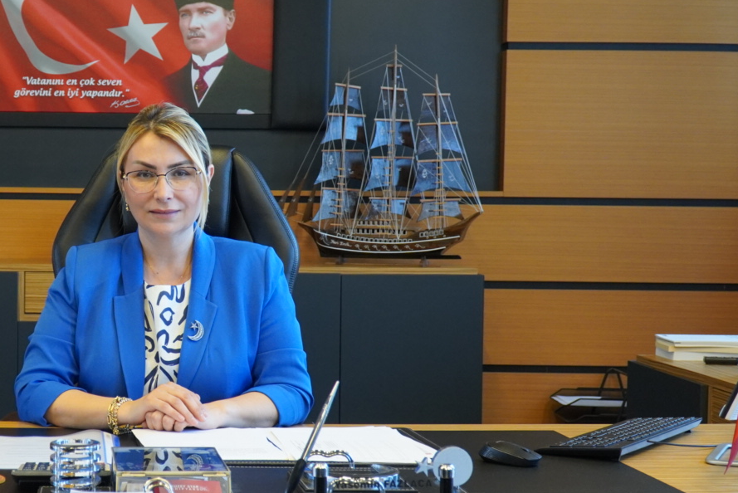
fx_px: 1231
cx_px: 133
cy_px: 273
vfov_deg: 22.6
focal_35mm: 60
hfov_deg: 32.3
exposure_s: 1/160
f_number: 4
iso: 1600
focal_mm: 22
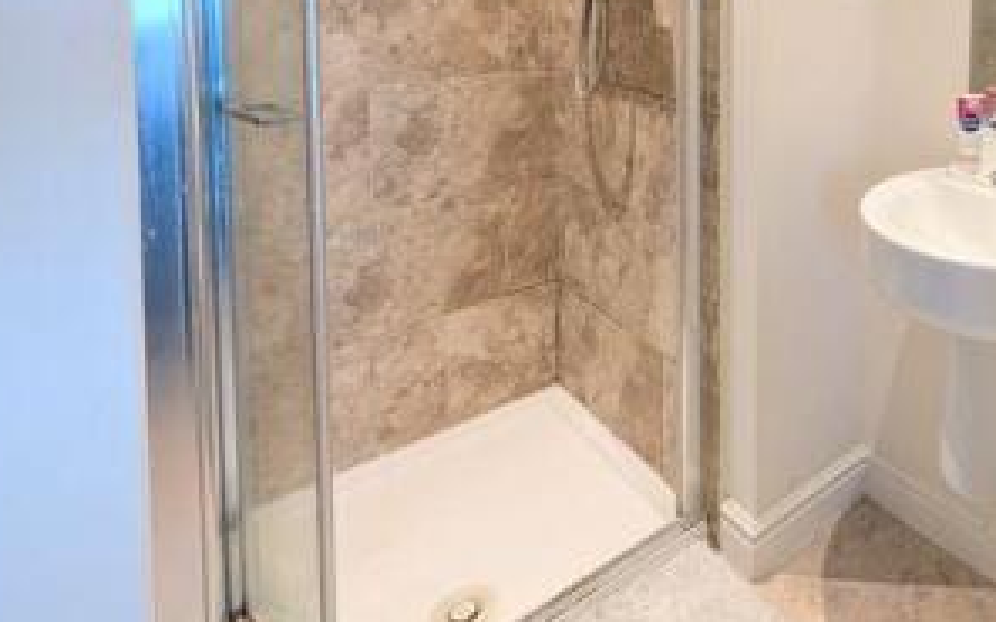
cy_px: -8
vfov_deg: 42.2
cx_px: 873
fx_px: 679
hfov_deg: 62.4
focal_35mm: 25
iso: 289
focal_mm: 2.02
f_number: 1.7
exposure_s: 1/100
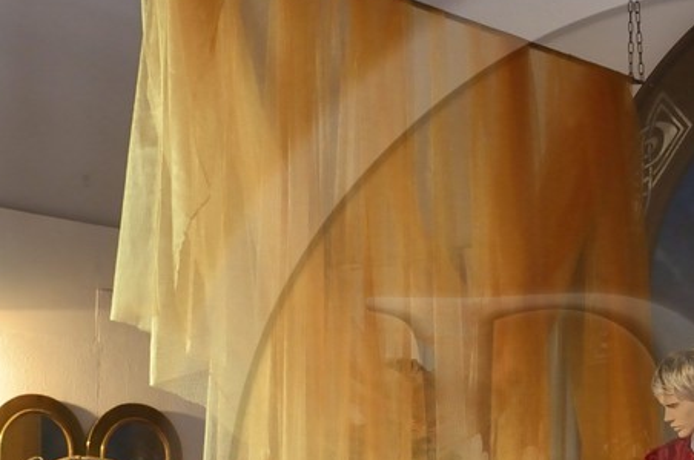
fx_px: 1636
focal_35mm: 85
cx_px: 786
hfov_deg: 22.4
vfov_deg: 15.5
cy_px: 549
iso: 1600
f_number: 5.6
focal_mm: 24
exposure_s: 1/40
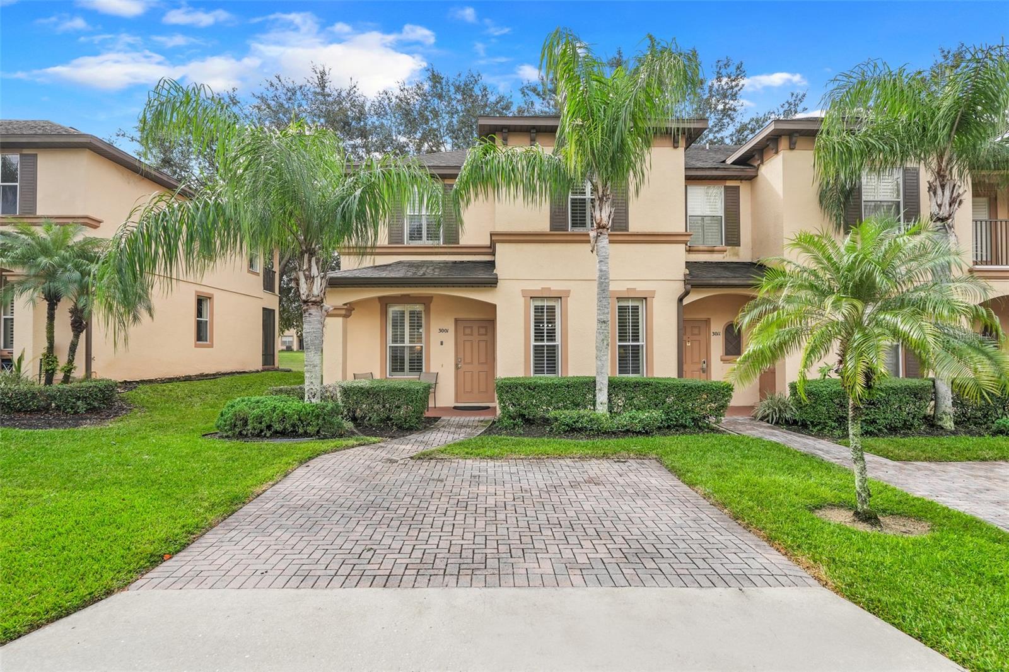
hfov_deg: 86.9
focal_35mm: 19
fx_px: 532
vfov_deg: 64.5
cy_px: 336
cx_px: 504
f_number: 9
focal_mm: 19
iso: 250
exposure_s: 1/250
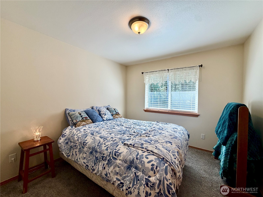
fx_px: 106
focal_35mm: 14
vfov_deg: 85.7
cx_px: 132
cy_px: 98
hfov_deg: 102.1
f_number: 2.2
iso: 80
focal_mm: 2.22
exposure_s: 1/120
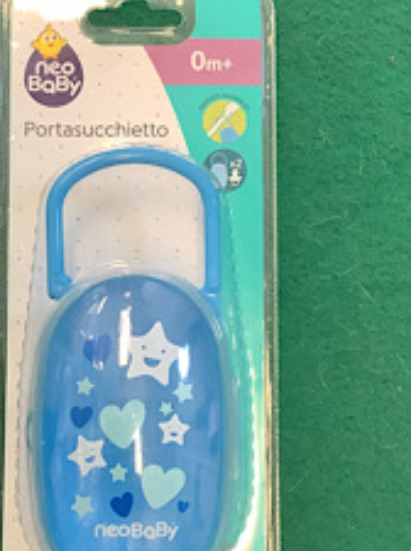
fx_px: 1095
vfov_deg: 28.2
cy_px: 242
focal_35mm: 69
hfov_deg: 21.2
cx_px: 175
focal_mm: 3.3
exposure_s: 1/50
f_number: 2.4
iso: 80
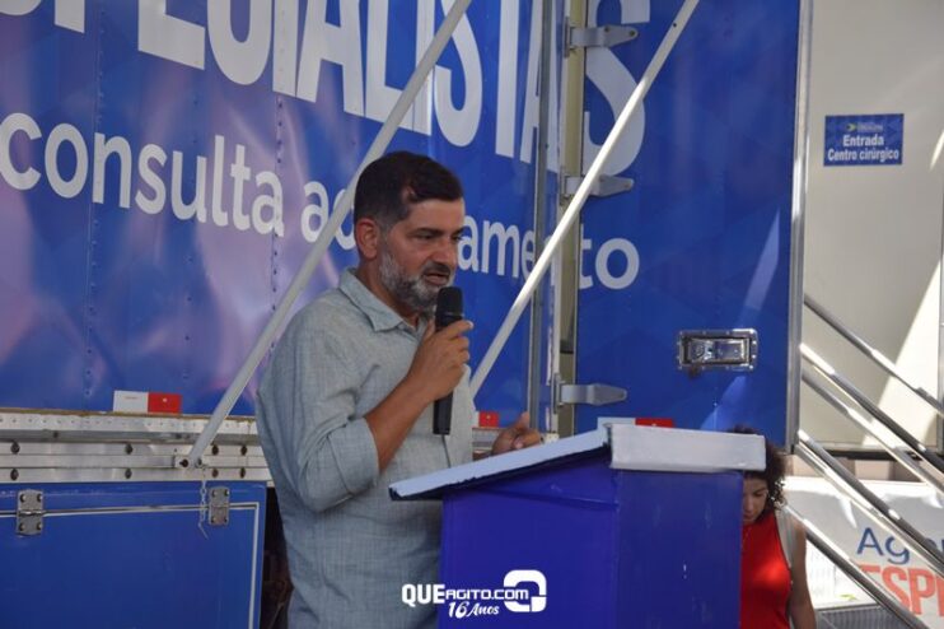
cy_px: 314
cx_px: 472
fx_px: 2437
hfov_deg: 21.9
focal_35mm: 93
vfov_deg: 14.7
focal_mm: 62
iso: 400
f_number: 5.3
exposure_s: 1/320
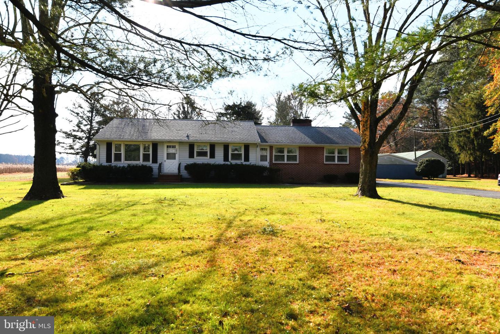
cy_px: 167
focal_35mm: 24
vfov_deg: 53.2
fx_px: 333
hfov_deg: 73.7
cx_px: 250
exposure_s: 1/400
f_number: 10
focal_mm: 24
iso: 200
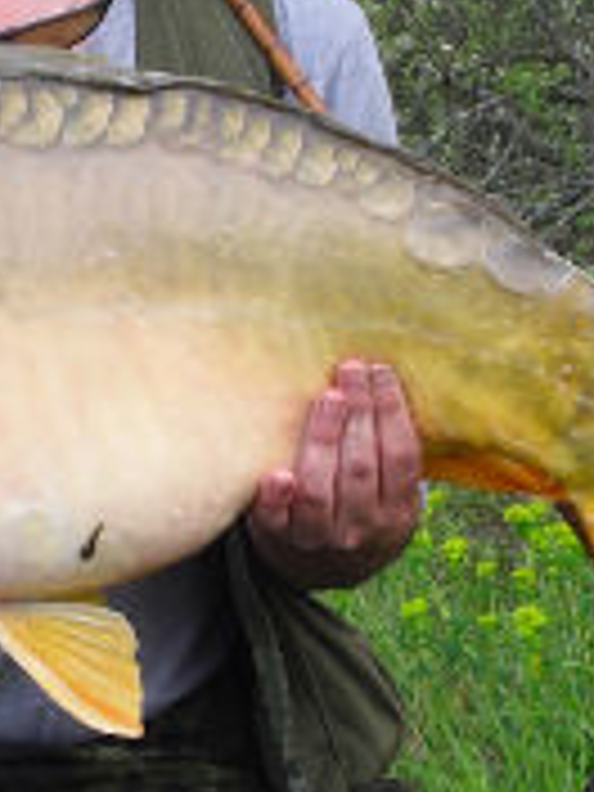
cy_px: 454
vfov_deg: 16.0
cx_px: 76
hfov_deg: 12.0
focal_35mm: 123
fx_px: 2814
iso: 100
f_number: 3.1
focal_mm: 6.3
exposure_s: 1/160
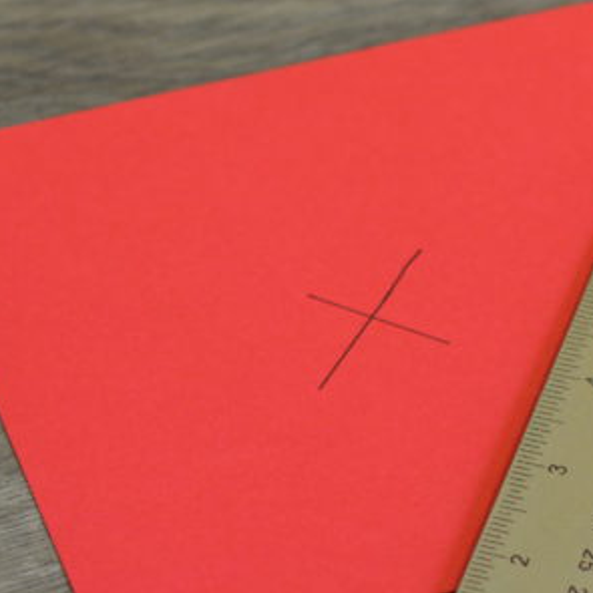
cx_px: 205
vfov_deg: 7.9
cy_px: 104
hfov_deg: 7.9
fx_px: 4283
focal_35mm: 221
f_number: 2.8
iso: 400
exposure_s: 1/60
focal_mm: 50
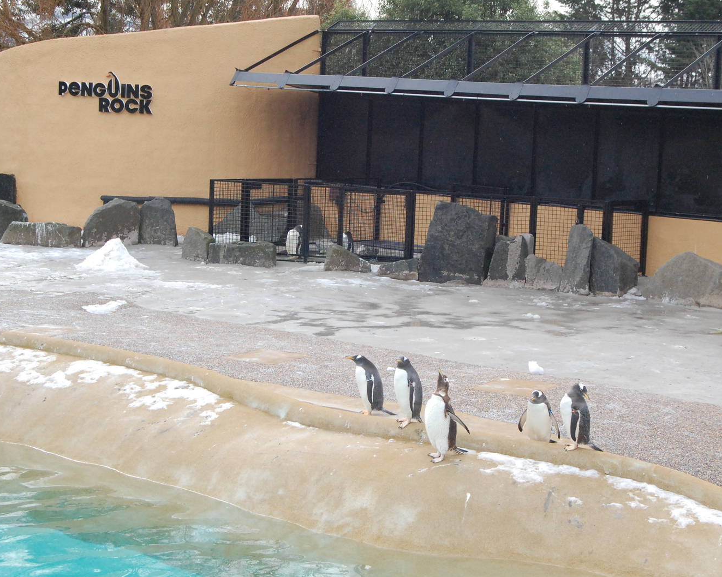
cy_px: 287
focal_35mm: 77
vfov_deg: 20.0
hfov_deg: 24.9
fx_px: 1636
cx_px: 378
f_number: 11
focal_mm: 45
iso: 1600
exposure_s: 1/500
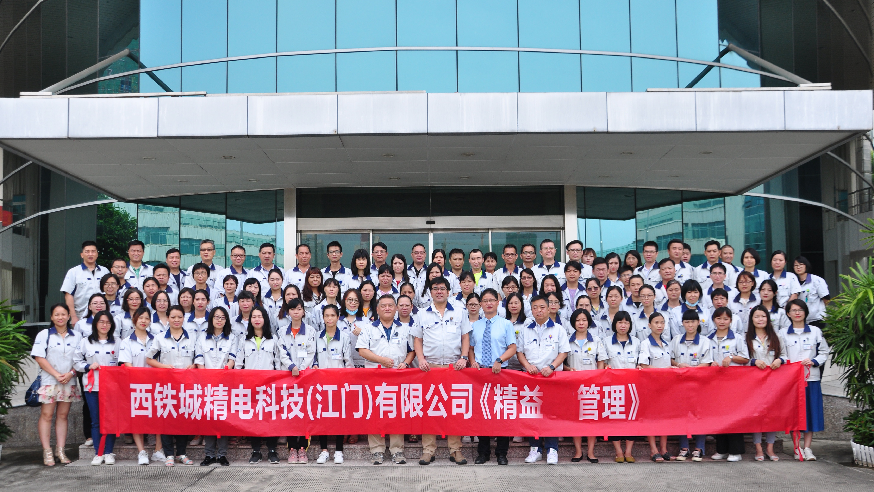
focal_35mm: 35
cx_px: 436
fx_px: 811
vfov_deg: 33.6
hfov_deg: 56.6
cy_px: 294
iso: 250
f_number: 6.3
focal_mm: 22
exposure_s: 1/500
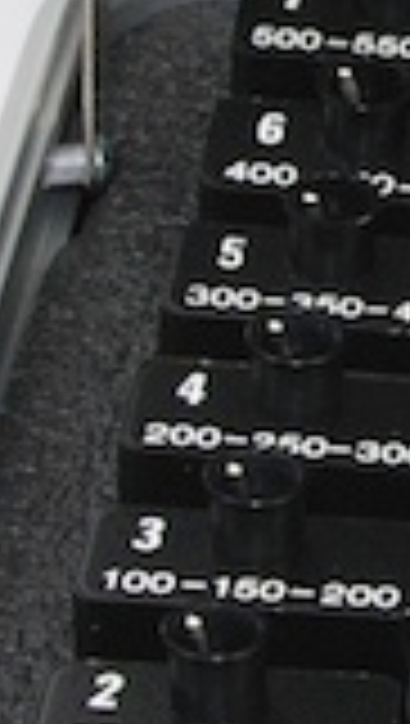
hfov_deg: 3.7
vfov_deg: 6.6
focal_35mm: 325
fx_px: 6258
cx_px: 1239
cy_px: -29
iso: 200
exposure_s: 1/60
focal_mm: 26
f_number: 8
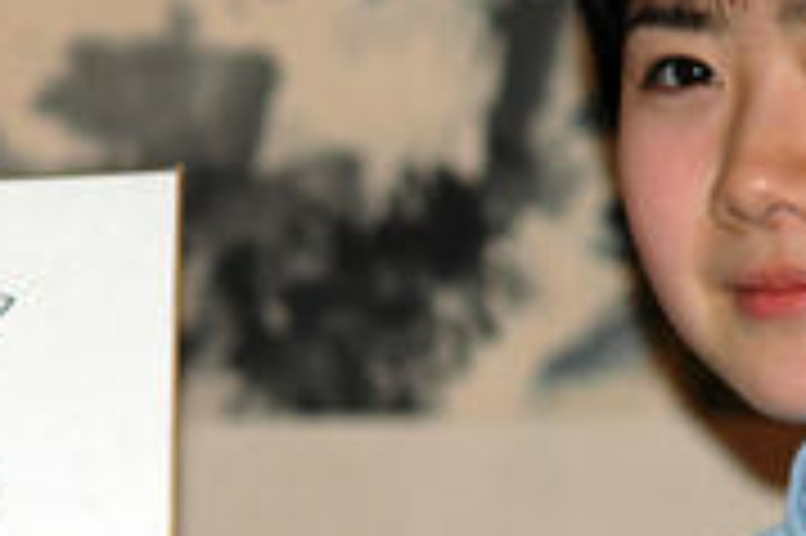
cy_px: 475
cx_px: 518
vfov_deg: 2.5
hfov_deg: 3.8
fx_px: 12219
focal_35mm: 546
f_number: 5.6
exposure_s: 1/400
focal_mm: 145
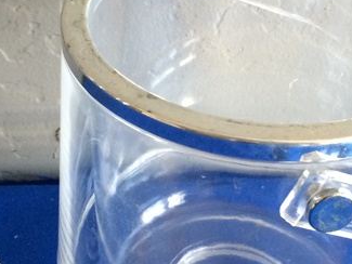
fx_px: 844
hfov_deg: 23.5
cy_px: 163
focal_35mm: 83
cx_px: 153
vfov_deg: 17.8
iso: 100
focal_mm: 4.12
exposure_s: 1/30
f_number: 2.2
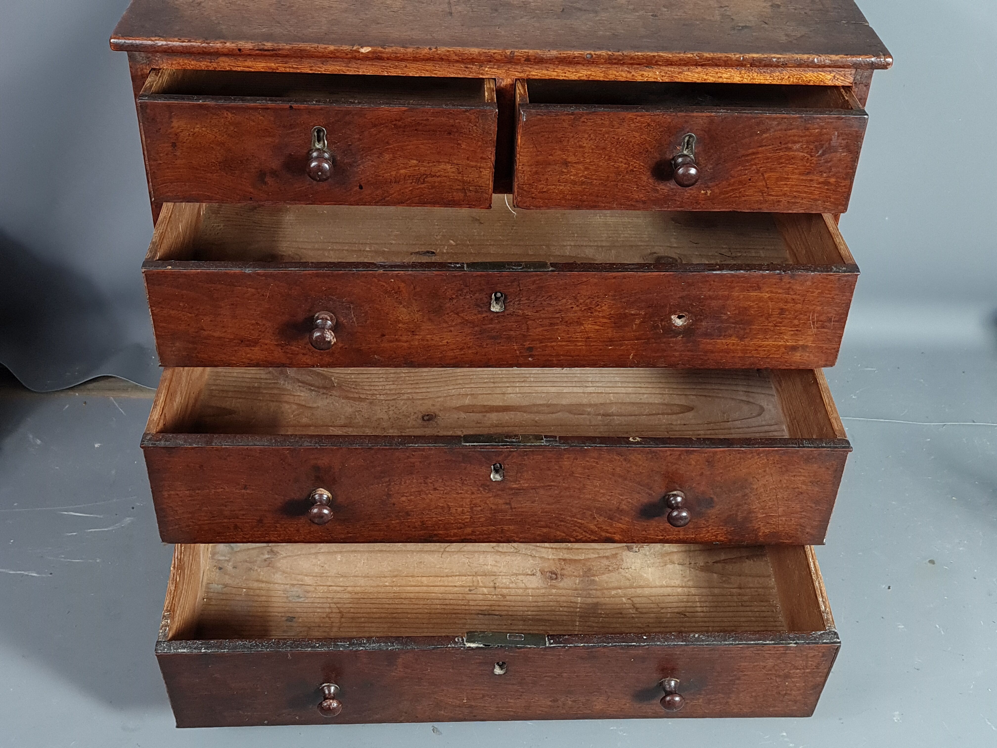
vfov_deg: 53.1
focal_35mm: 26
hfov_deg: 67.3
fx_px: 749
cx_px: 498
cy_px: 374
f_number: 1.8
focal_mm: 5.4
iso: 160
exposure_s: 1/50
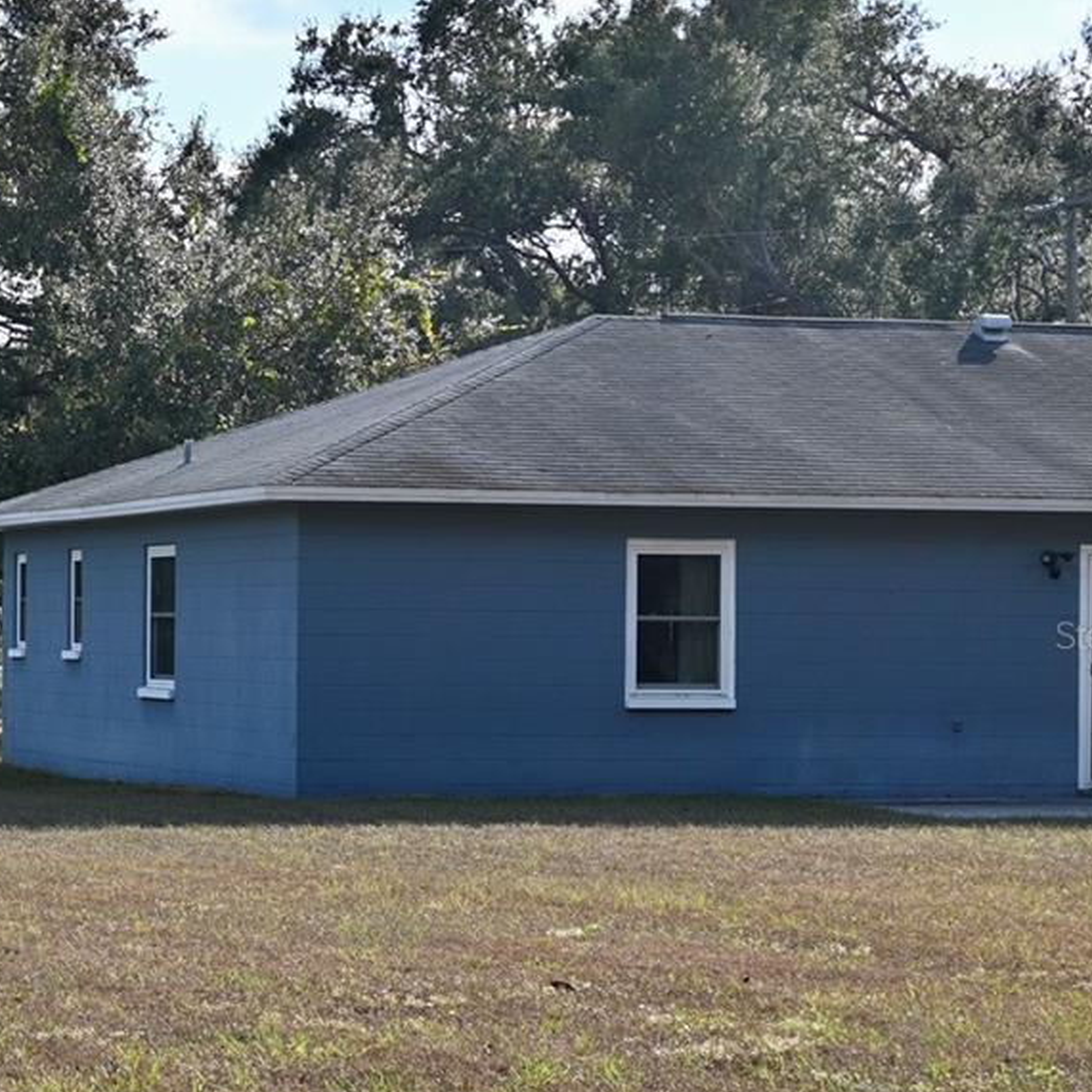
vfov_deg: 17.4
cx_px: -304
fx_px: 3569
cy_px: 635
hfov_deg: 16.5
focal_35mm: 100
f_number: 7.1
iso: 100
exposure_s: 1/400
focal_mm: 28
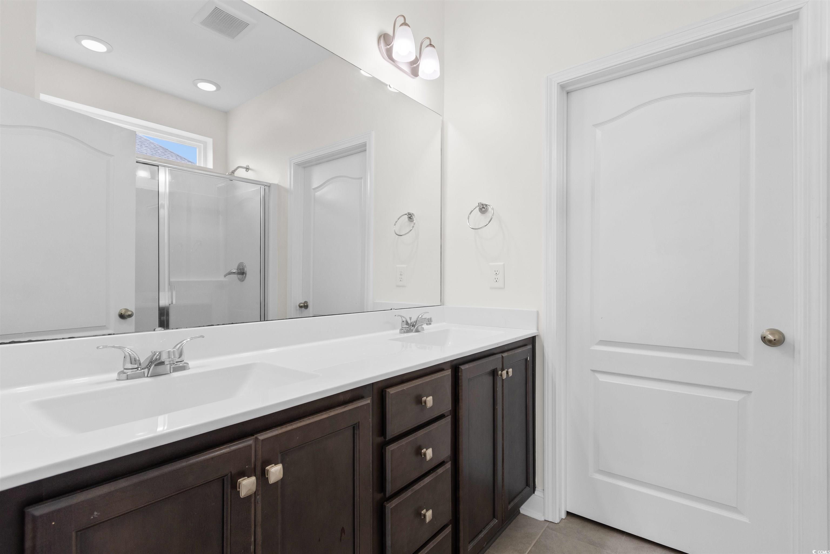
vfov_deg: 73.7
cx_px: 415
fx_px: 369
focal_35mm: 16
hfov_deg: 96.7
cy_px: 277
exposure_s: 1/4
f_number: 4.8
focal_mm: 11
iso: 100
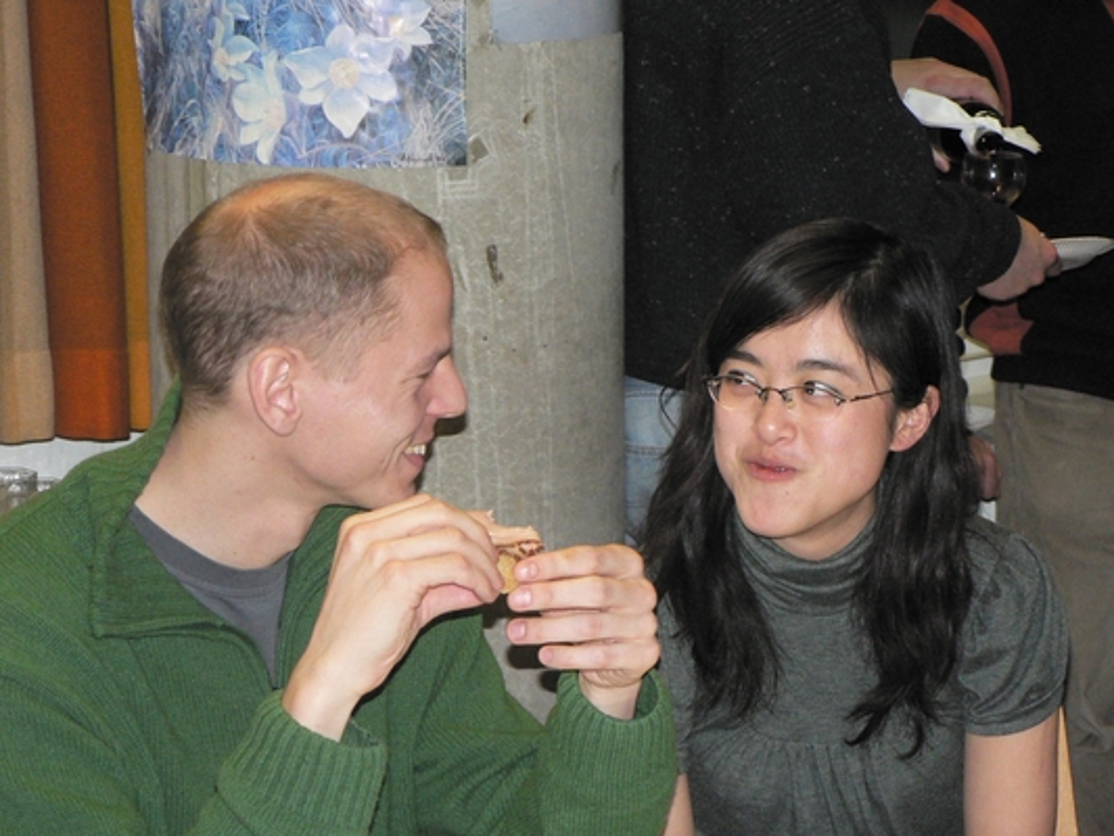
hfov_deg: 16.5
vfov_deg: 12.5
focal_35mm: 119
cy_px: 418
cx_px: 557
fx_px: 3830
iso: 400
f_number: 3.2
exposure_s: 1/60
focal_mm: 19.9
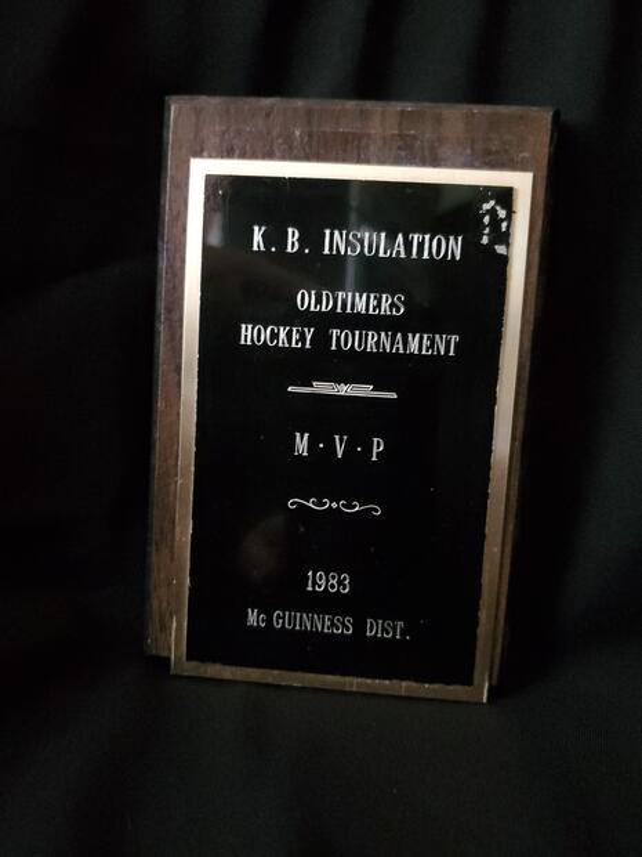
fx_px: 643
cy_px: 428
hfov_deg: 53.1
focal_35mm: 26
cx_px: 321
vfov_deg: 67.3
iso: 1250
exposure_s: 1/4
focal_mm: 4.3
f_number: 1.5
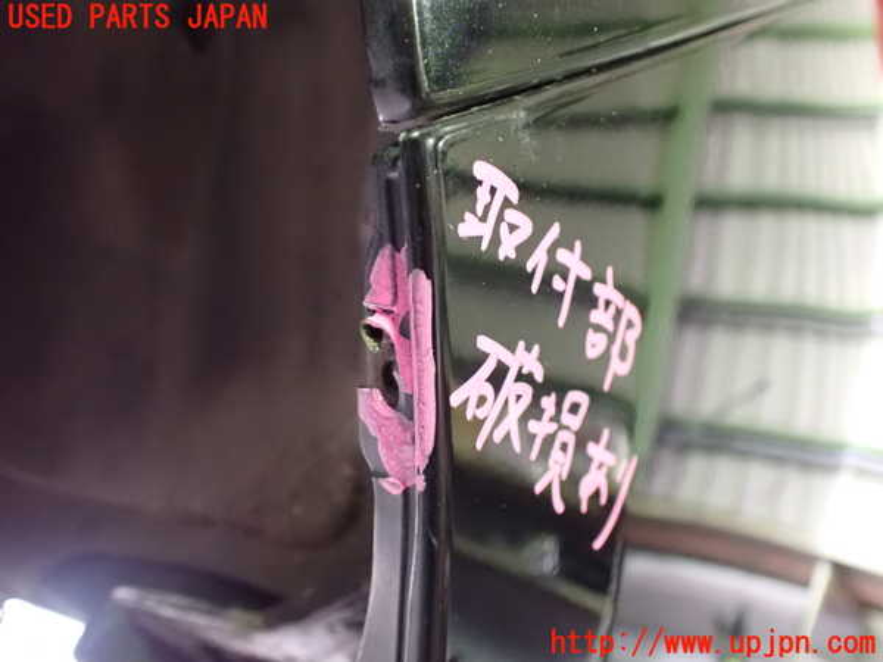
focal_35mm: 30
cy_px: 331
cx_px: 442
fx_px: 765
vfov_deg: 46.8
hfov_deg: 60.0
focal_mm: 5.4
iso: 1600
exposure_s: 1/30
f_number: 2.3
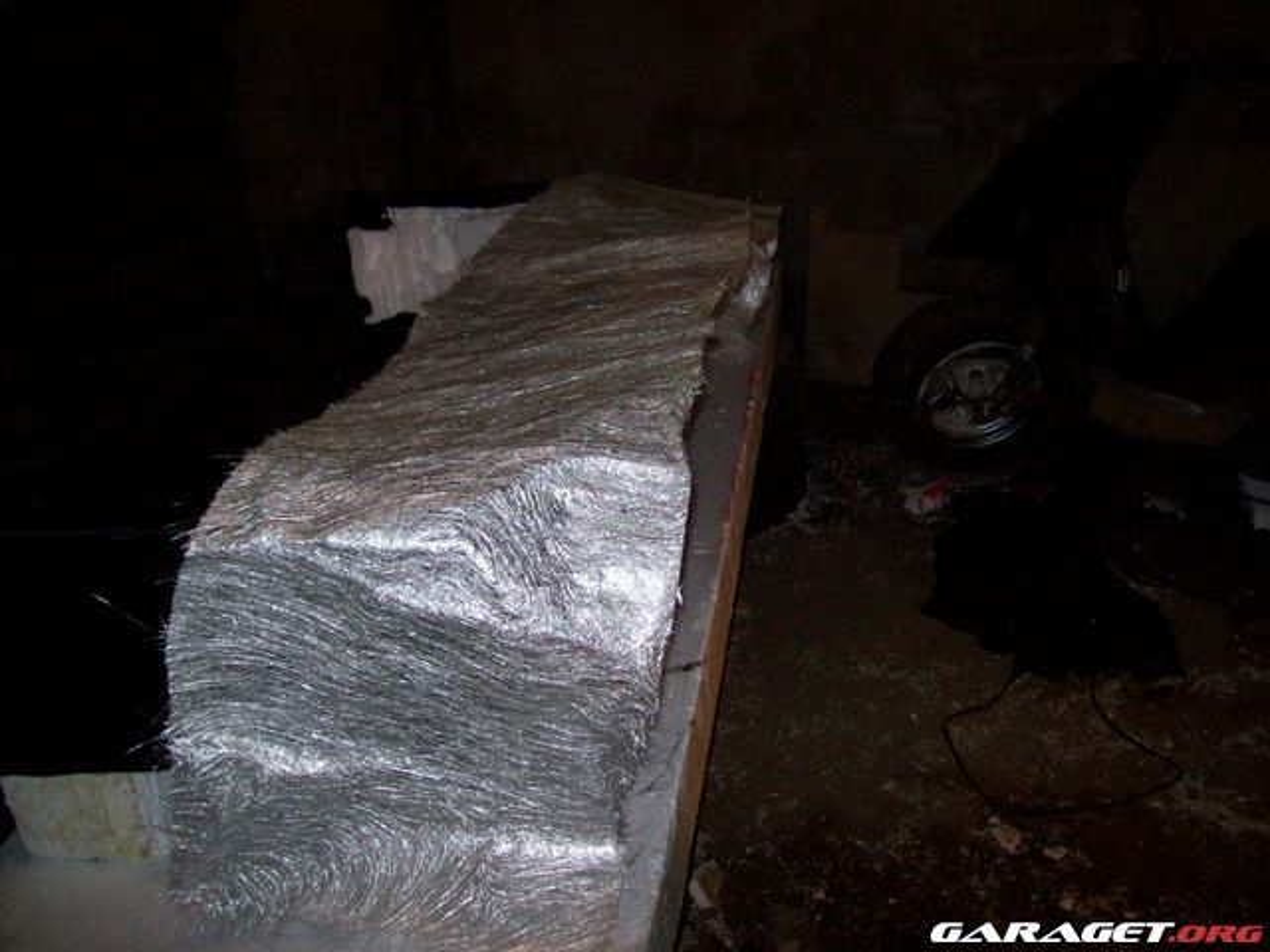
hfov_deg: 51.4
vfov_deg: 39.7
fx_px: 1321
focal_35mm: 36
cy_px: 476
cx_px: 635
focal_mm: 6
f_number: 2.7
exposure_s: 1/64
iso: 200
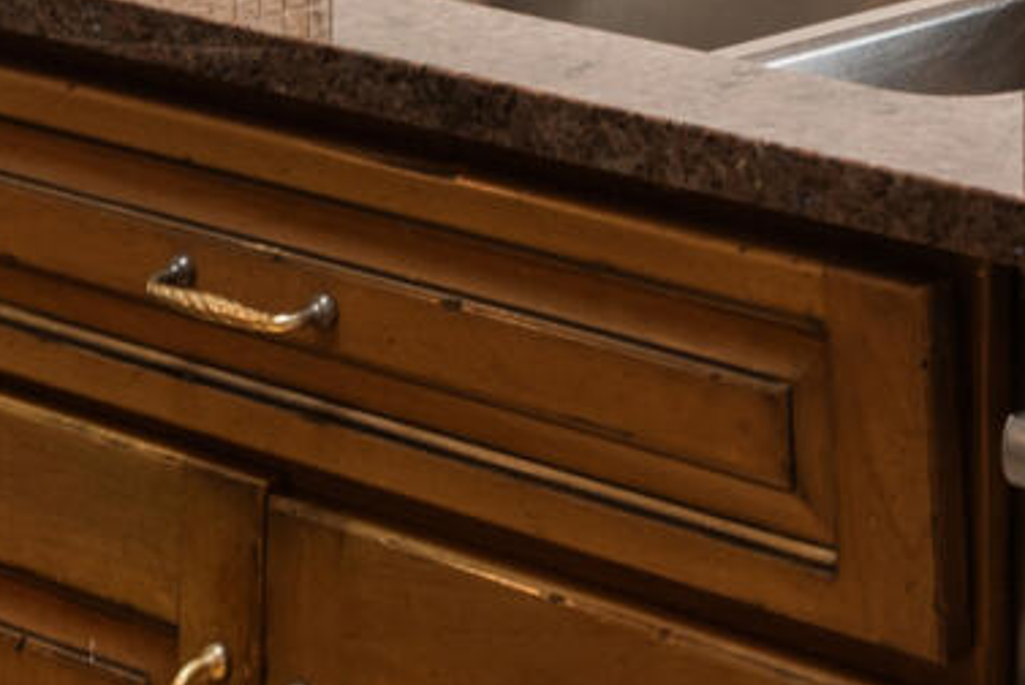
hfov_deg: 12.8
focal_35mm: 159
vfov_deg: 8.0
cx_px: 981
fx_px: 4530
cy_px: -1003
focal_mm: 20
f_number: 7.1
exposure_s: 1/3
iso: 100
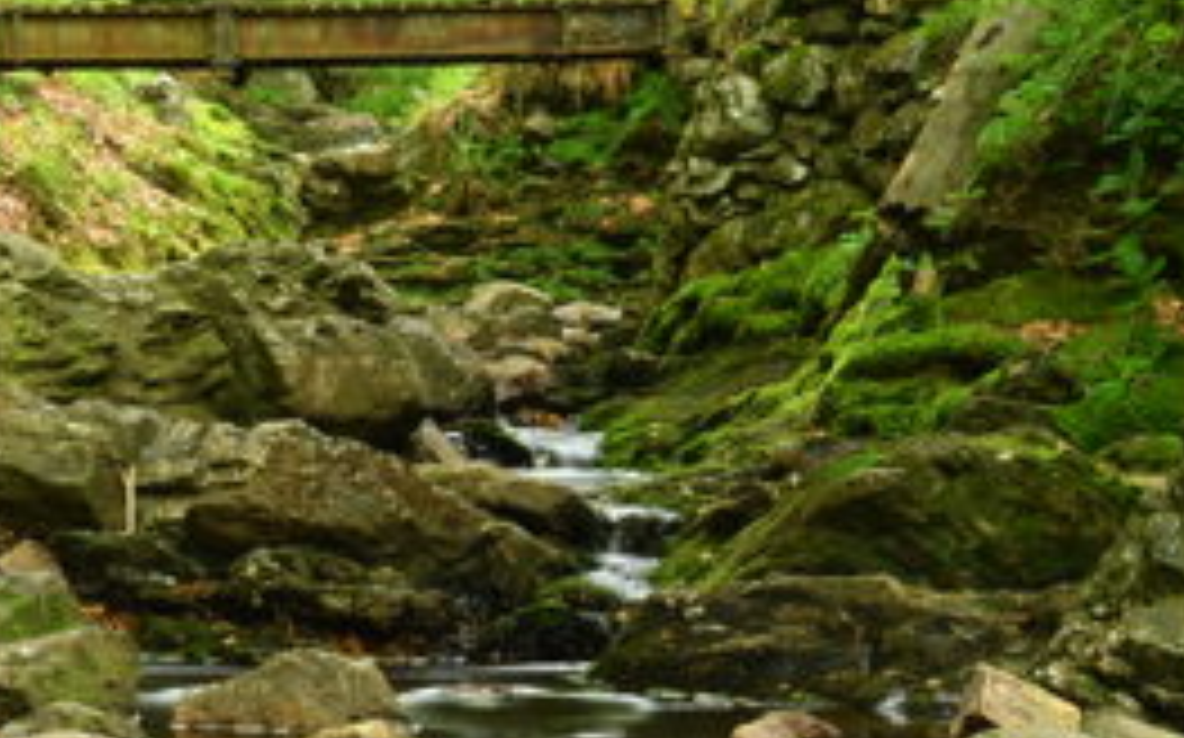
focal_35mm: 135
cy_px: 583
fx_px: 4353
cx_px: 410
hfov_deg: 15.5
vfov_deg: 9.7
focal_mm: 58
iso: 100
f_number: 20
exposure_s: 30
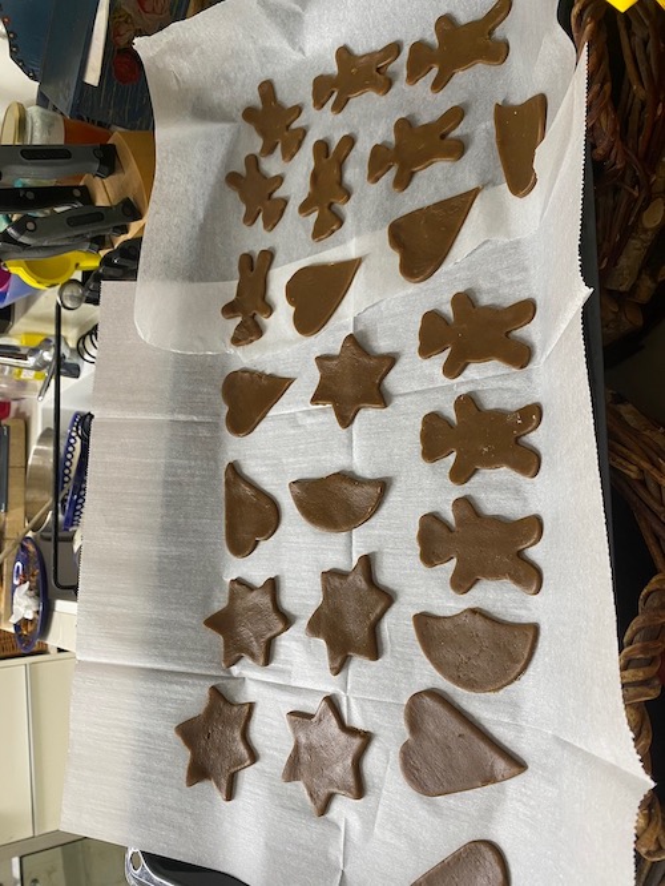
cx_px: 332
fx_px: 666
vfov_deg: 67.3
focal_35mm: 26
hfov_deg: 53.1
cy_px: 443
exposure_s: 1/74
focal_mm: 4.25
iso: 125
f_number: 1.8
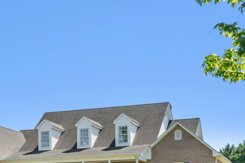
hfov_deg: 27.5
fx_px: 497
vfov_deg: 18.1
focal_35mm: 73
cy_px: 169
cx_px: 80
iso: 250
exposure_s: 1/320
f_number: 13
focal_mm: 35
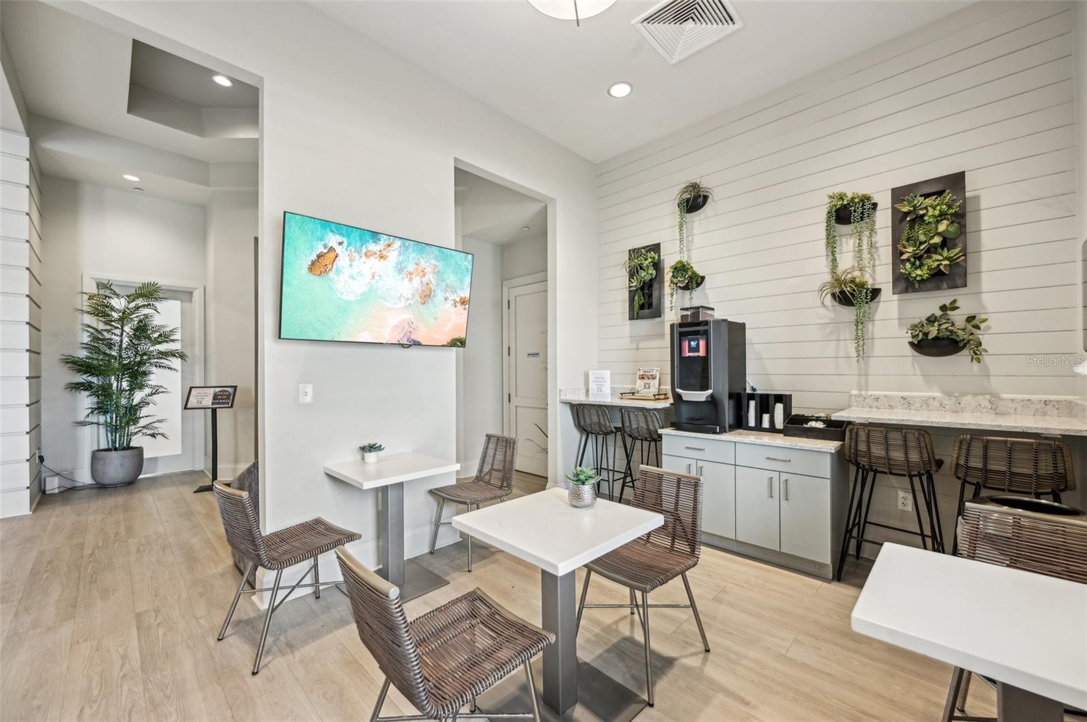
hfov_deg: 104.3
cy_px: 361
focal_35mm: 14
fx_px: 422
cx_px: 544
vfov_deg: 81.1
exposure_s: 1/20
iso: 400
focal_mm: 14
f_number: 8
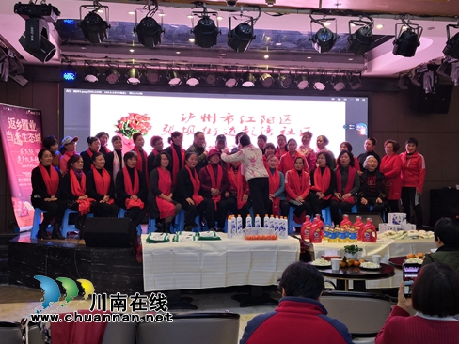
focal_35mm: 41
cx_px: 233
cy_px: 169
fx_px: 544
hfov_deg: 45.8
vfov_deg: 35.1
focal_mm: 3.81
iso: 100
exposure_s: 1/50
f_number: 2.2
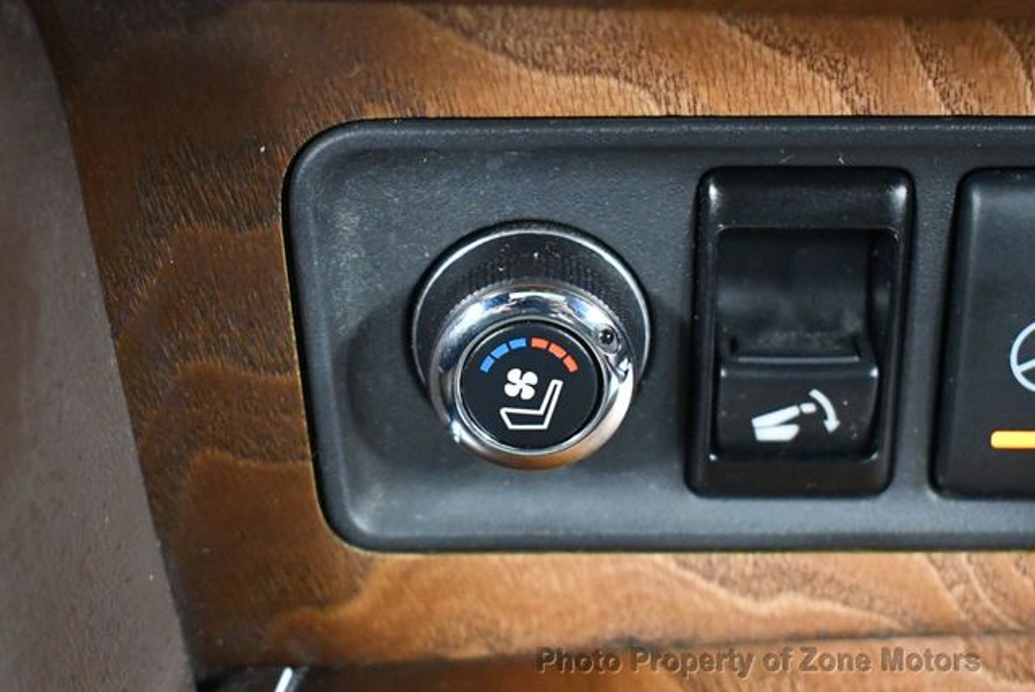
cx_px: 518
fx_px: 2072
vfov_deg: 19.0
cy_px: 346
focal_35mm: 72
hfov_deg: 28.0
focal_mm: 36
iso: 10000
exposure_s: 1/60
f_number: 4.8
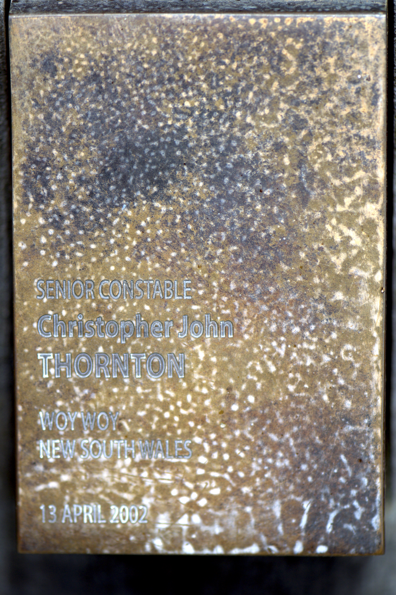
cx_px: 198
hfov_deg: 8.7
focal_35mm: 158
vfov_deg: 13.0
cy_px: 298
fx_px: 2602
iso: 200
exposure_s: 1/1250
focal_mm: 105
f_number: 3
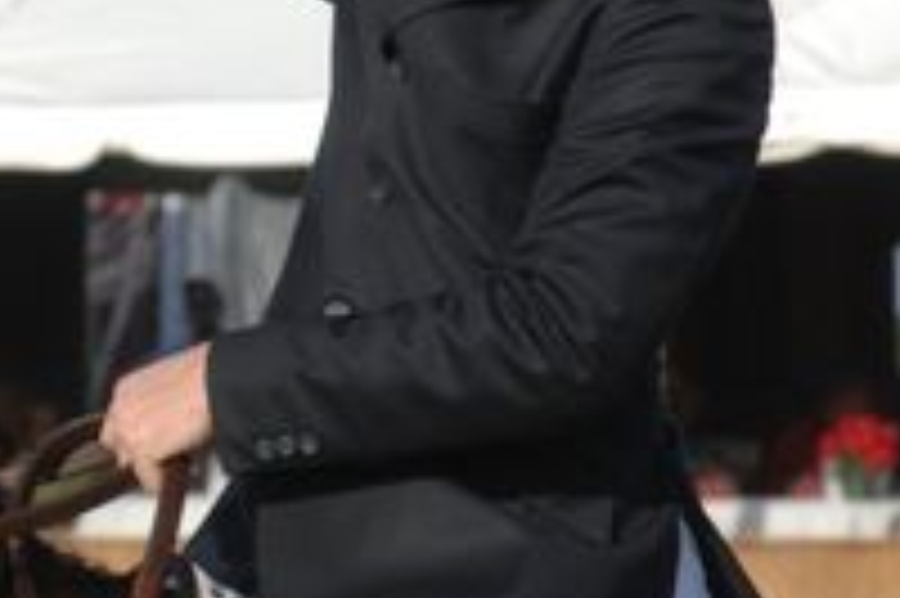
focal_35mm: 743
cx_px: -72
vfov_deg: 1.8
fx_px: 18549
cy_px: 74
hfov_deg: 2.8
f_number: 14
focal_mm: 155
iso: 400
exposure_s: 1/400
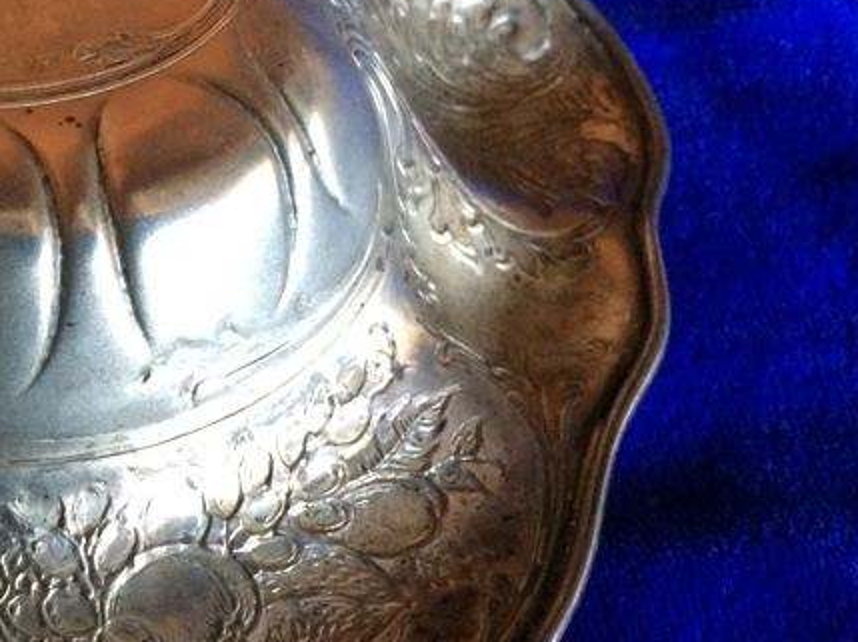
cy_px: 261
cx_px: 2
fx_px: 1560
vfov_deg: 23.2
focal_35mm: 63
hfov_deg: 28.8
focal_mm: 4.12
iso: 320
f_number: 2.2
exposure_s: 1/20
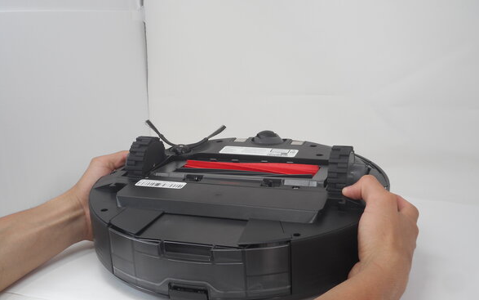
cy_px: 174
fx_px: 614
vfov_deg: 27.4
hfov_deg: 42.6
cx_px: 240
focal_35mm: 47
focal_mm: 7.9
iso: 80
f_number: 4.7
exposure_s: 1/30
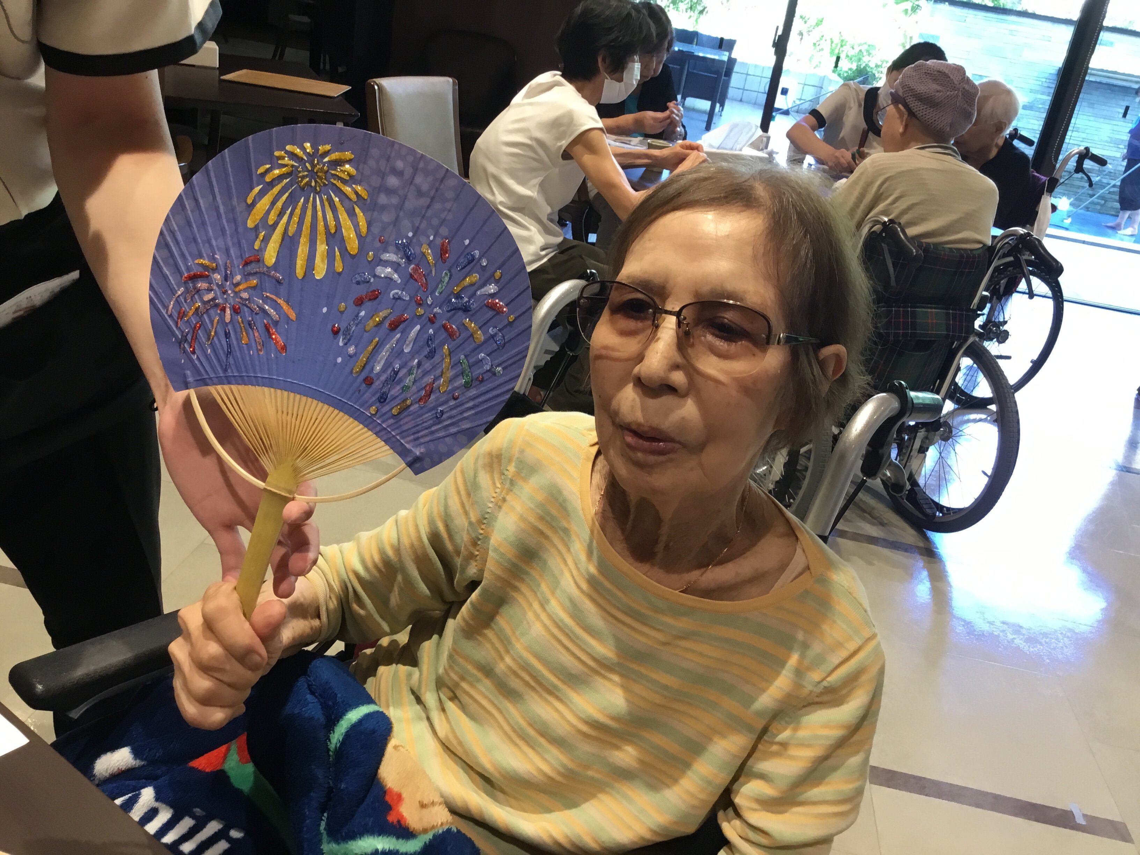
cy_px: 428
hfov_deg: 58.4
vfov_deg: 45.4
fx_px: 1021
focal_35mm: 31
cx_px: 570
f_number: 2.4
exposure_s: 1/30
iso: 50
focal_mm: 3.3
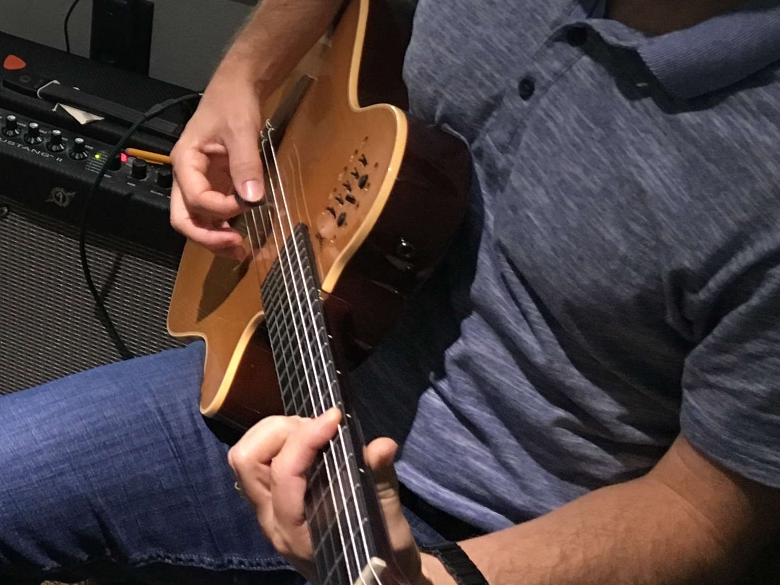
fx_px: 1690
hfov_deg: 23.9
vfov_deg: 19.0
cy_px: -14
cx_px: -134
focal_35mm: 75
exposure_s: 1/30
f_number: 2.2
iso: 125
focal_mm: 4.15
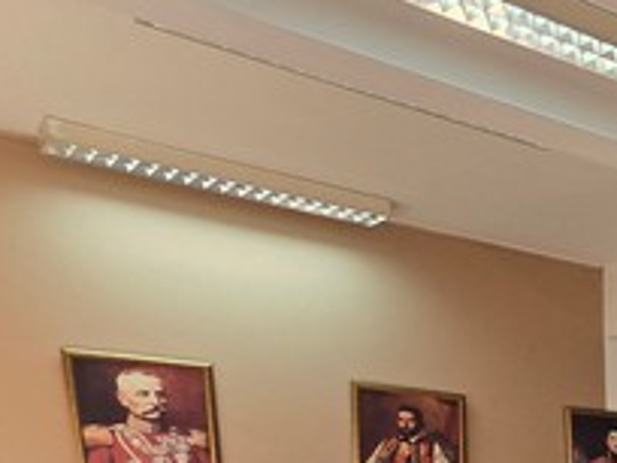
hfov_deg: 21.4
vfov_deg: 23.7
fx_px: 909
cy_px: 663
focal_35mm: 51
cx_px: 1146
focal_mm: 2.2
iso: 80
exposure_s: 1/50
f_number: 2.2
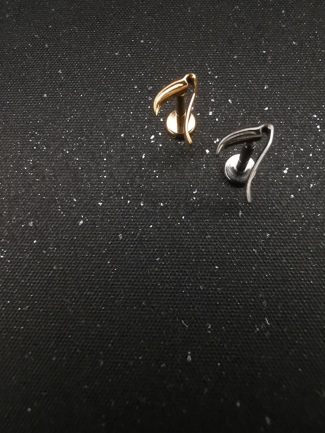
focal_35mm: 27
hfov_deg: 51.4
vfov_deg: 65.3
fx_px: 338
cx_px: 162
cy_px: 216
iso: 80
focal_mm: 2.35
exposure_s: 1/100
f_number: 2.2
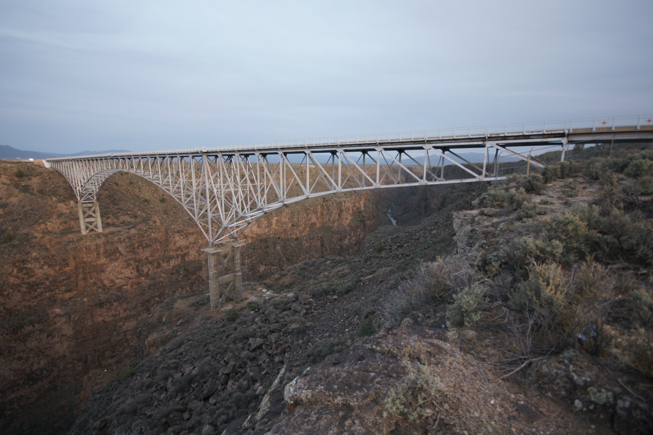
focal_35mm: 15
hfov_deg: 100.4
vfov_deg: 77.3
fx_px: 272
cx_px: 326
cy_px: 218
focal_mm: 10
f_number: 4
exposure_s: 1/30
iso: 250
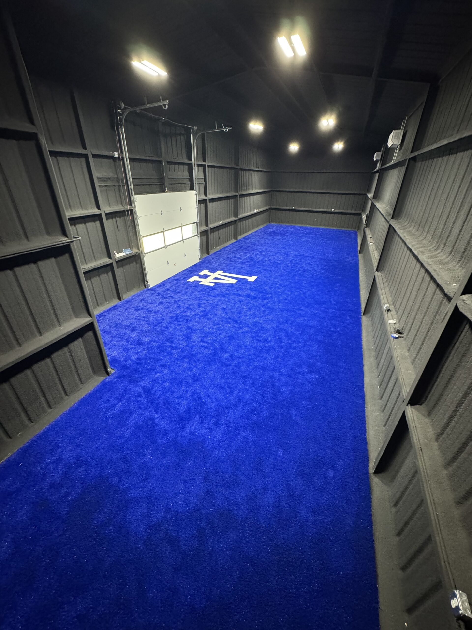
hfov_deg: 85.7
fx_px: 255
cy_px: 315
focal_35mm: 14
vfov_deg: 102.1
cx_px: 236
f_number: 2.2
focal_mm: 2.22
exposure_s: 1/60
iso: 1000
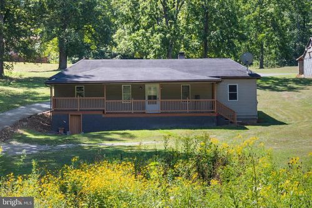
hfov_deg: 58.7
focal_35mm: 32
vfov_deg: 41.2
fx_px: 277
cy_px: 104
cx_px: 156
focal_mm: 32
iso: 160
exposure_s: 1/40
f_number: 9
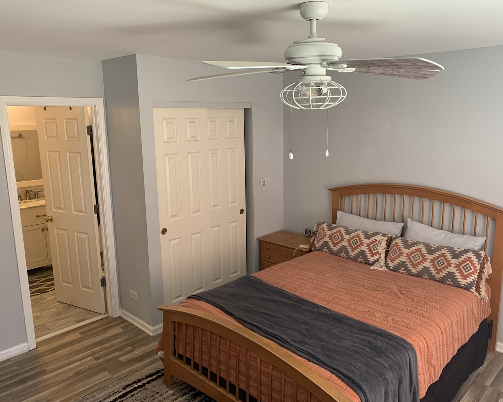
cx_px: 267
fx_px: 417
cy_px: 202
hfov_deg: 62.2
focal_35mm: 28
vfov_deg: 51.5
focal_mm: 4.25
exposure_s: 1/60
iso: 160
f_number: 1.8
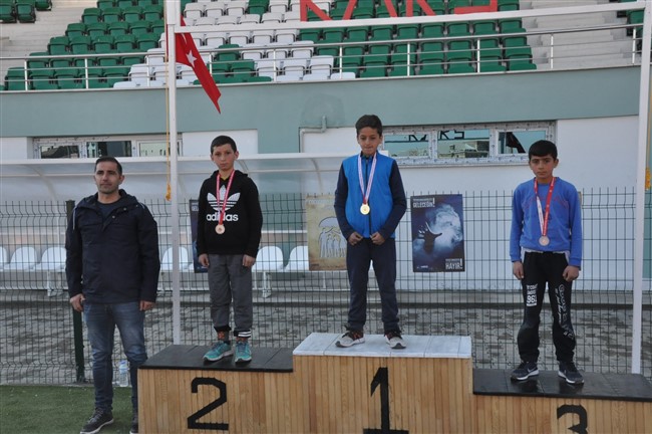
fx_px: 760
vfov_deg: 31.8
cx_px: 326
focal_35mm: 42
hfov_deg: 46.4
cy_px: 217
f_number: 14
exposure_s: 1/200
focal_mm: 28
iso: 1250
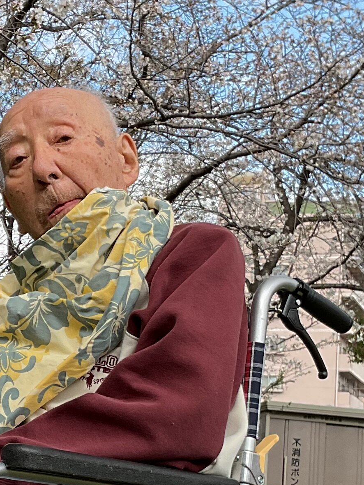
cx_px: 26
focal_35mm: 99
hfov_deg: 14.8
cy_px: 343
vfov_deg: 19.7
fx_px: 1388
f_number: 1.8
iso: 16
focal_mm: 3
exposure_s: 1/519
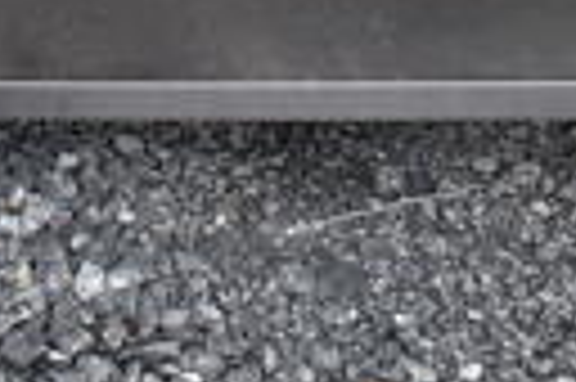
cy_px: -333
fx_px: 2061
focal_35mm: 129
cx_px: -68
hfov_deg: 15.5
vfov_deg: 10.0
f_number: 6.3
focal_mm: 18
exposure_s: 1/200
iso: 200
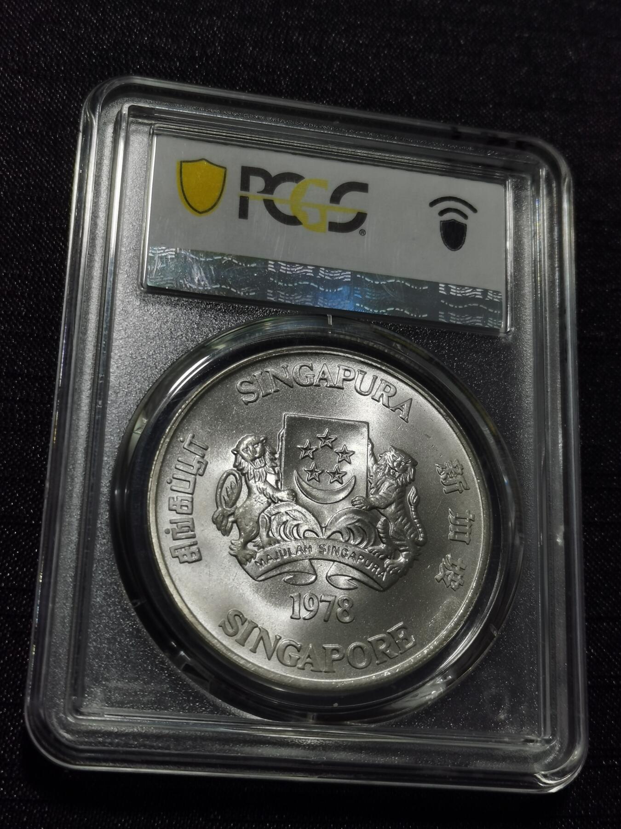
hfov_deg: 26.6
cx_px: 310
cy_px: 414
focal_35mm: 55
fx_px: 1316
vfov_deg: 34.9
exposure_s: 1/198
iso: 50
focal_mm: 5.58
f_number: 1.8
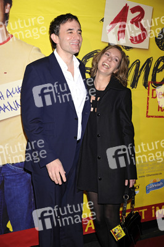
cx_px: 82
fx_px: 411
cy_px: 124
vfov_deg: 33.4
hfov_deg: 22.6
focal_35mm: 60
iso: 400
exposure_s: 1/160
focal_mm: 60
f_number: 5.6
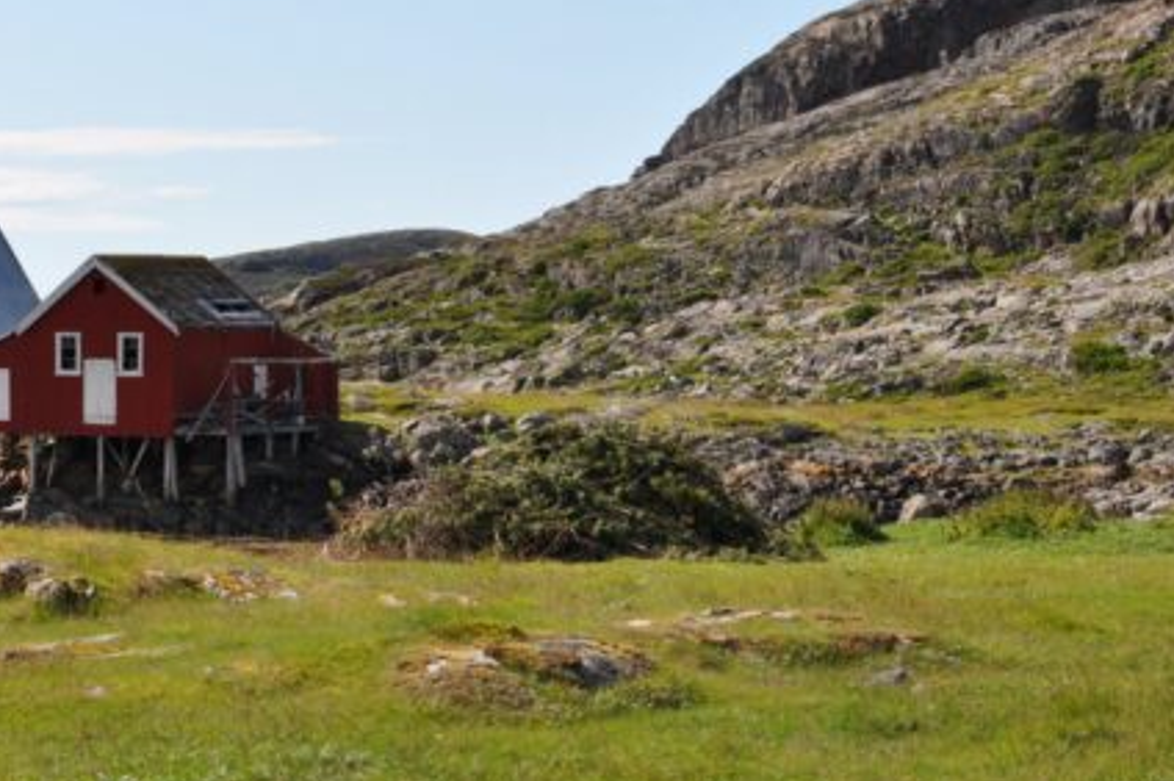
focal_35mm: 136
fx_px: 4432
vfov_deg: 10.1
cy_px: 360
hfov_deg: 15.0
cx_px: 296
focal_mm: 48
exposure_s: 1/400
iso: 200
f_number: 10
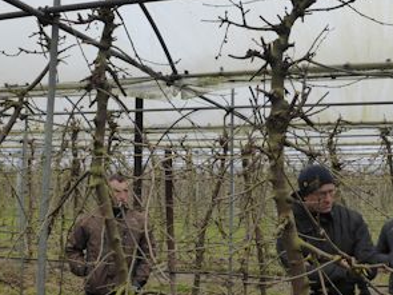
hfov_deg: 42.1
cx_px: 196
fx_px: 511
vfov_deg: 32.1
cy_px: 135
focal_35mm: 45
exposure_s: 1/320
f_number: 3.7
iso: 200
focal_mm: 6.1
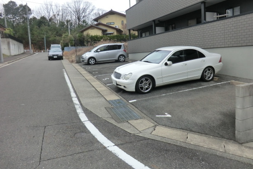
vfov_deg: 49.4
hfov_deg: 69.3
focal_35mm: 26
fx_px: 183
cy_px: 72
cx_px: 131
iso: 80
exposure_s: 1/160
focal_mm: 4.3
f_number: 3.2
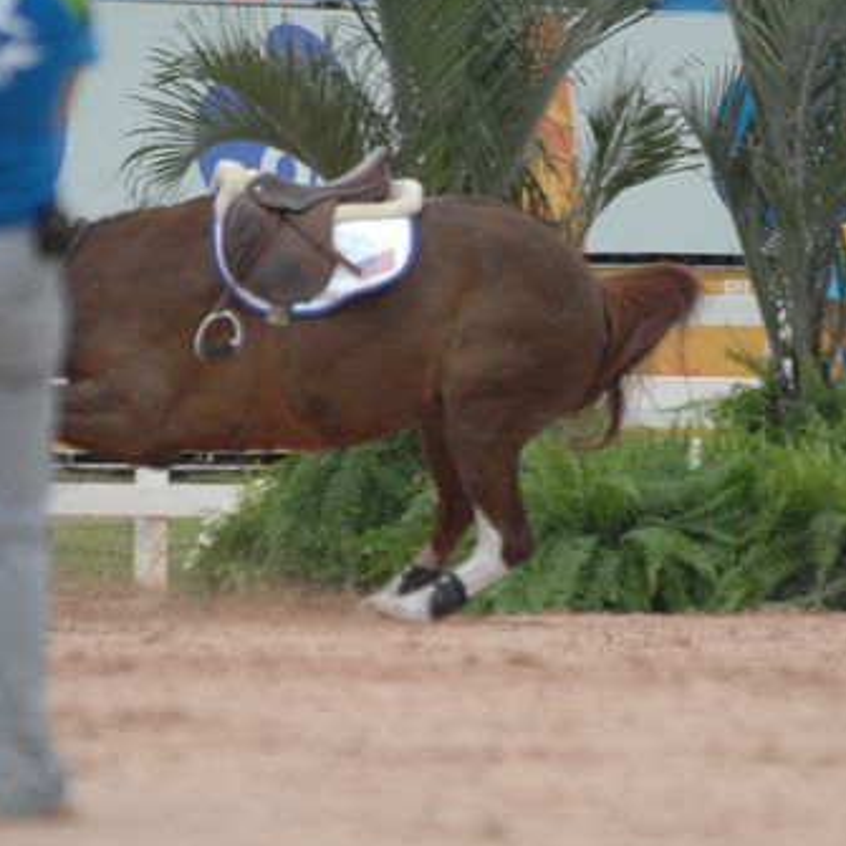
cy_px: 400
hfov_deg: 1.8
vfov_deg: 1.8
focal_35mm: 974
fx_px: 26931
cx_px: 462
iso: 500
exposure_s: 1/500
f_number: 5.6
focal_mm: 400
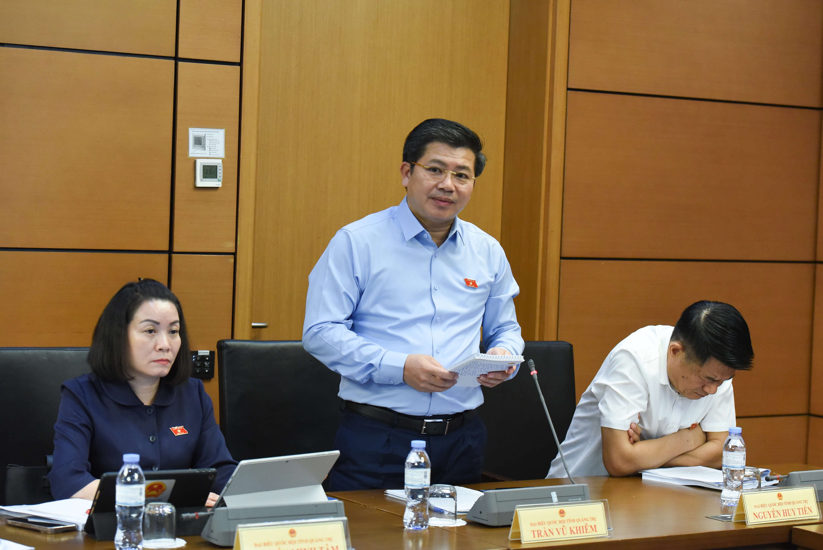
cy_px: 275
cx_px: 412
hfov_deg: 25.4
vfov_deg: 17.1
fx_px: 1829
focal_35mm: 80
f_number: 2.8
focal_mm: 80
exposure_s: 1/250
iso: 4000
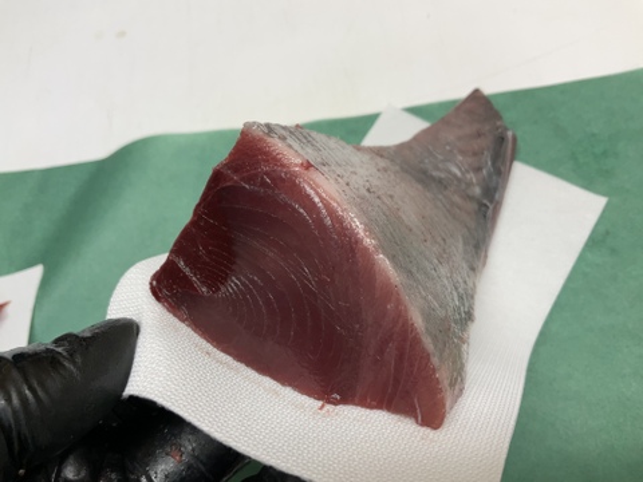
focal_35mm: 29
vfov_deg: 48.2
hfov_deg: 61.7
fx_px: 539
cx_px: 322
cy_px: 241
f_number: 1.8
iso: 50
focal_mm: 3
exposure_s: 1/120
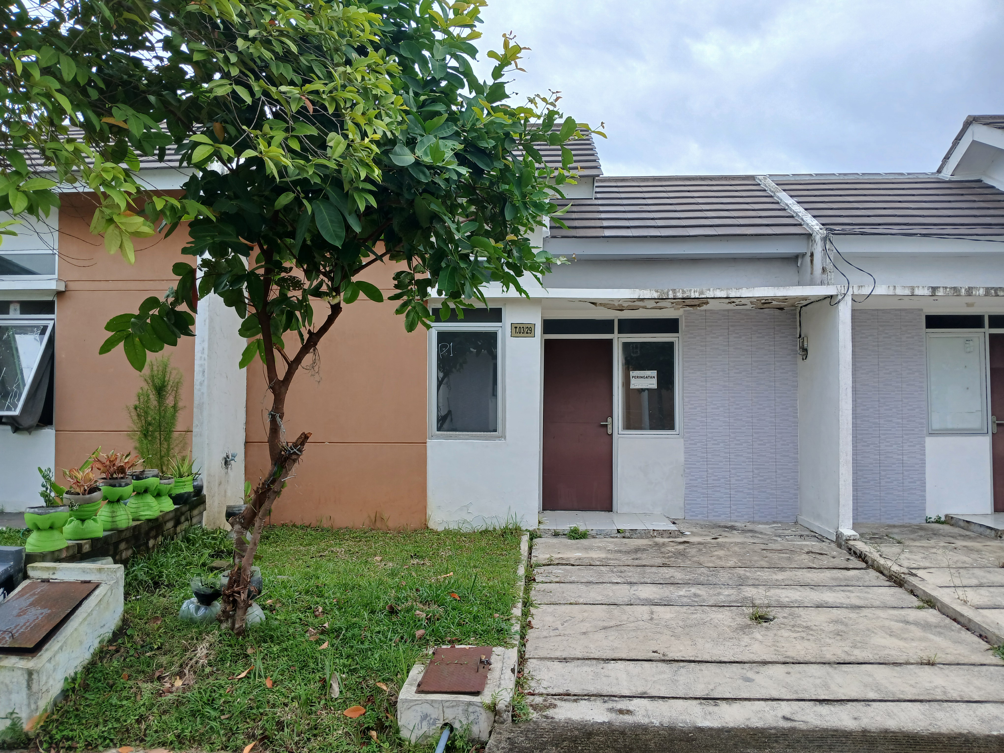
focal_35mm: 26
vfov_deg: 53.1
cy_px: 376
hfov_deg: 67.3
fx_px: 754
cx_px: 502
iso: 20
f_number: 1.8
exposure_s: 1/277
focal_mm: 3.98
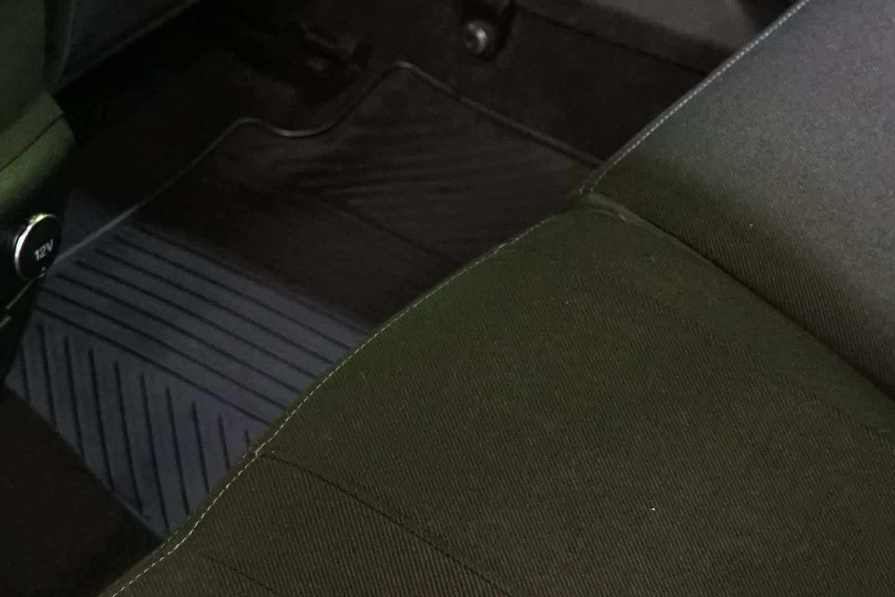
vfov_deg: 13.1
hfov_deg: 19.5
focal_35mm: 104
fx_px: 2586
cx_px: 226
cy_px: 472
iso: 3200
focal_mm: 28
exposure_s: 1/15
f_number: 5
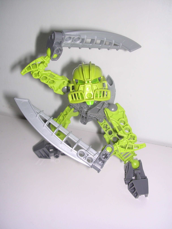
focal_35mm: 38
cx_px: 86
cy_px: 114
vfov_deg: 49.0
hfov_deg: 37.7
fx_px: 252
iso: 100
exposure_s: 1/60.1
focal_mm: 5.8
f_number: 2.8
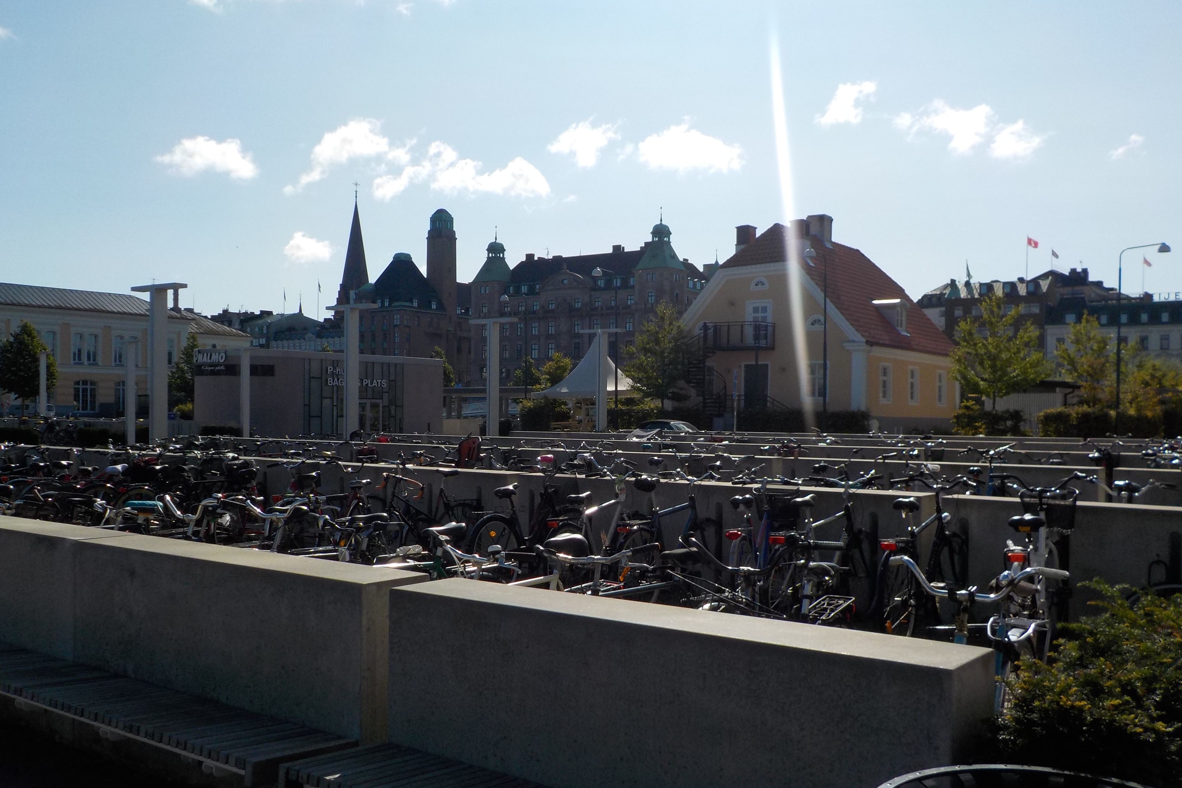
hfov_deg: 58.7
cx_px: 588
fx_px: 1051
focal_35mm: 32
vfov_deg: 41.1
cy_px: 435
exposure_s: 1/1600
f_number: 3.3
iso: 125
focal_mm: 4.1
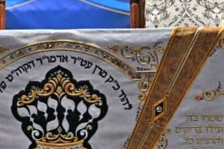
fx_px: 2842
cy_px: -25
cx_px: 38
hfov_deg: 4.5
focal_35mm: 457
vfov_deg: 3.0
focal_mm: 140
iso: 250
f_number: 2.8
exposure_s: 1/250
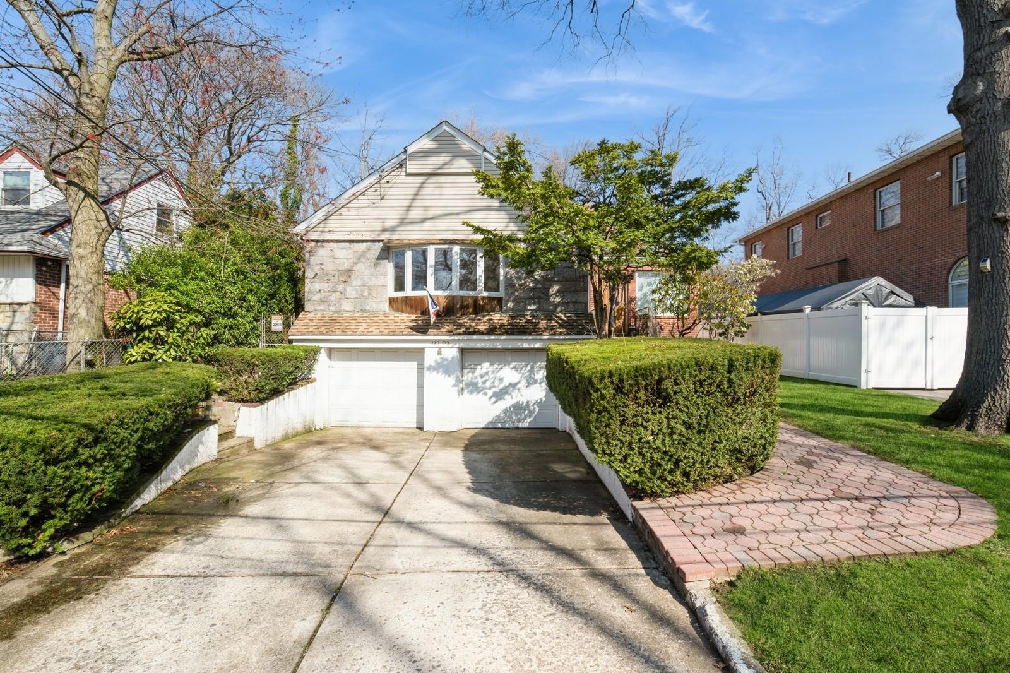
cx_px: 505
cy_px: 336
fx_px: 449
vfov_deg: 73.7
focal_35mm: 16
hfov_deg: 96.7
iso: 640
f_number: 14
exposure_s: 1/320
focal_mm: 16
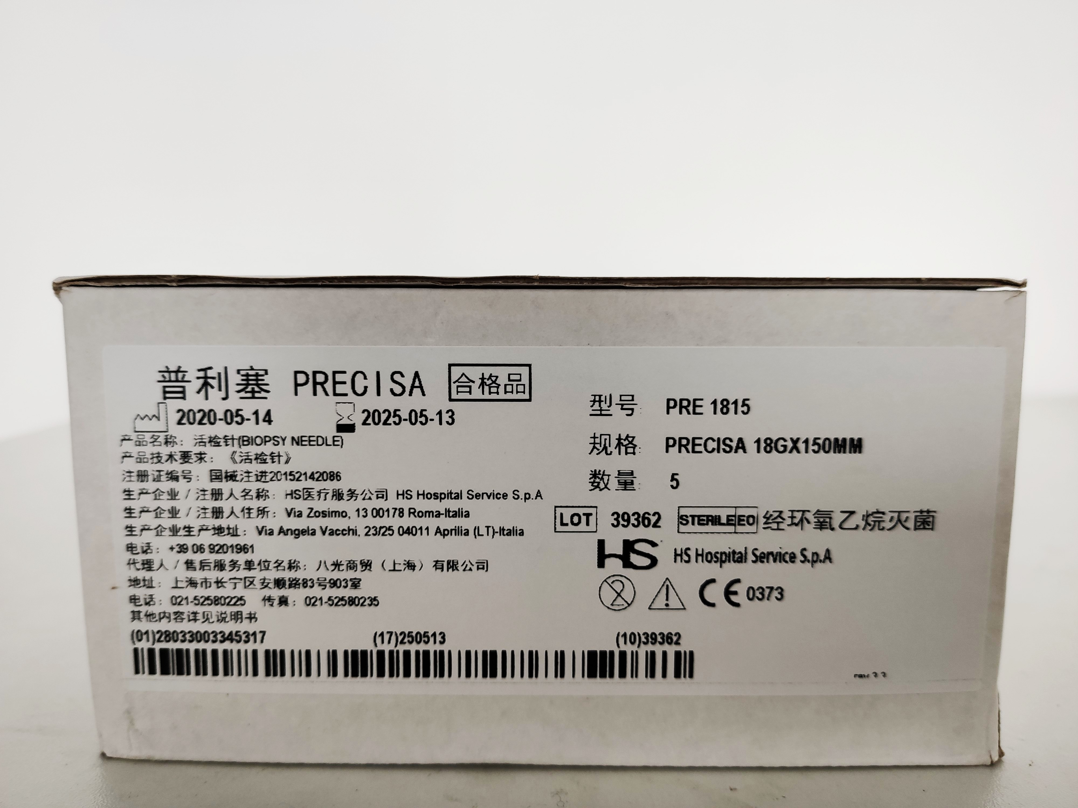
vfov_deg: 51.4
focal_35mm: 27
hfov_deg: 65.3
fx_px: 841
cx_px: 539
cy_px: 404
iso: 245
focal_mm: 4.75
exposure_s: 1/100
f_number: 1.75
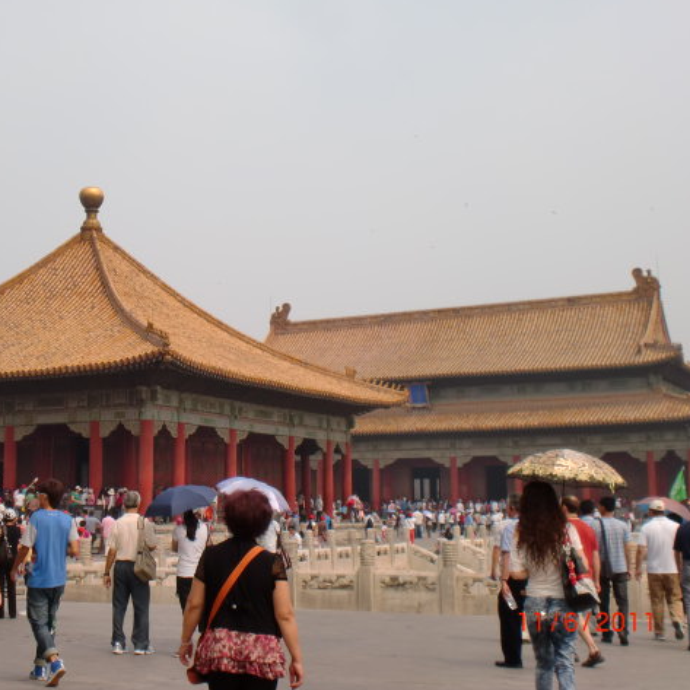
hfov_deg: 30.9
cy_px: 343
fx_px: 1240
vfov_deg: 31.1
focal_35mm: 55
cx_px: 251
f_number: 6.4
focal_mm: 8.44
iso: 64
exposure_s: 1/400
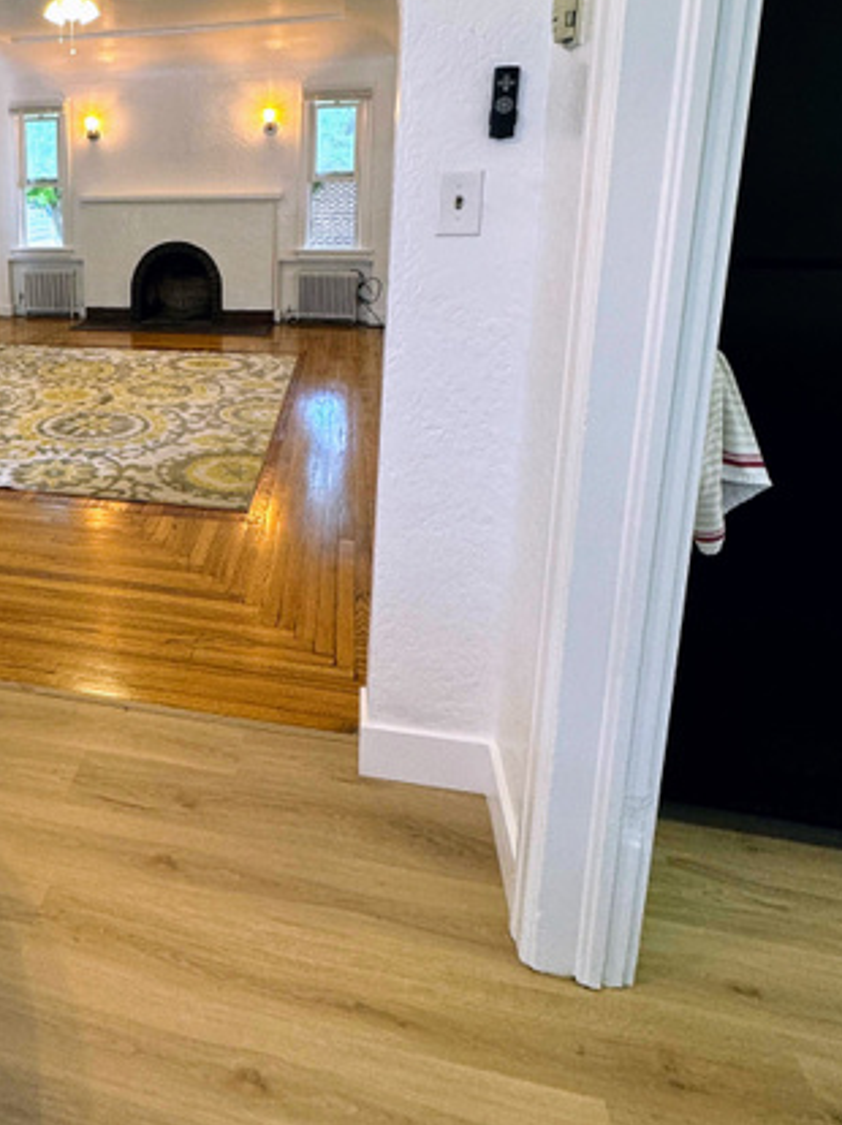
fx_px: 844
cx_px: 98
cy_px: 348
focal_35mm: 26
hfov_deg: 48.0
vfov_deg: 65.0
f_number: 2.2
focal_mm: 2.22
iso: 200
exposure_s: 1/60
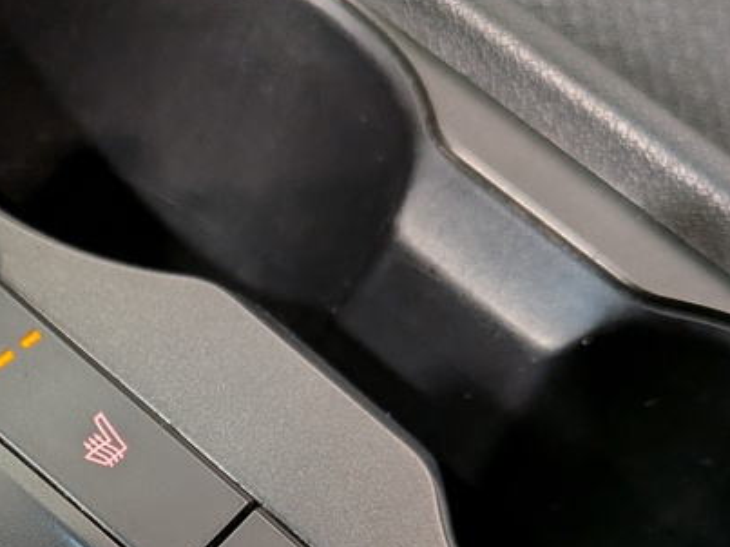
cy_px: 583
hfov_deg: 29.4
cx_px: -18
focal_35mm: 61
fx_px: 1286
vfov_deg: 22.8
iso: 29
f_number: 1.7
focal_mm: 4.53
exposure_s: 1/50
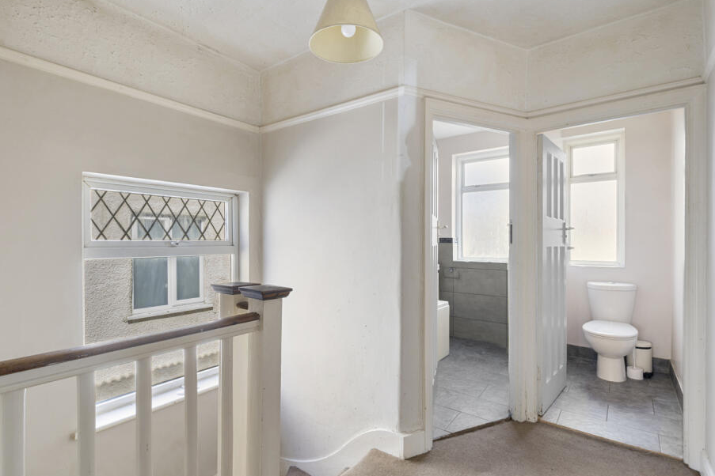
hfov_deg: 91.3
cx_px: 335
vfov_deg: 68.6
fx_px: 349
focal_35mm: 18
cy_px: 251
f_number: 16
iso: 200
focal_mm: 15.5
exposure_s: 1/2.5
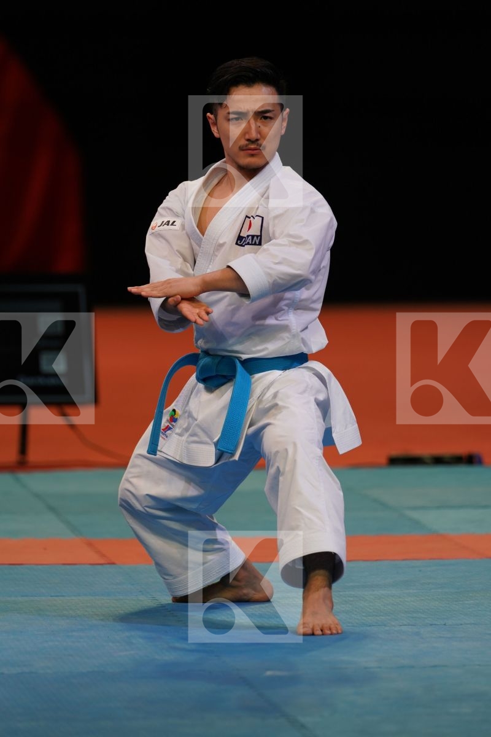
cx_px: 246
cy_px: 368
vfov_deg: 7.4
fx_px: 5728
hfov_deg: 4.9
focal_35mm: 280
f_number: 4
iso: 400
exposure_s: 1/400
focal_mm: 280
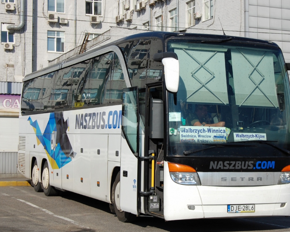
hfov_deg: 26.4
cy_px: 116
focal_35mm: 72
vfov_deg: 21.3
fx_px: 618
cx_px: 166
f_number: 10
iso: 200
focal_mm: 42
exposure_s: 1/400
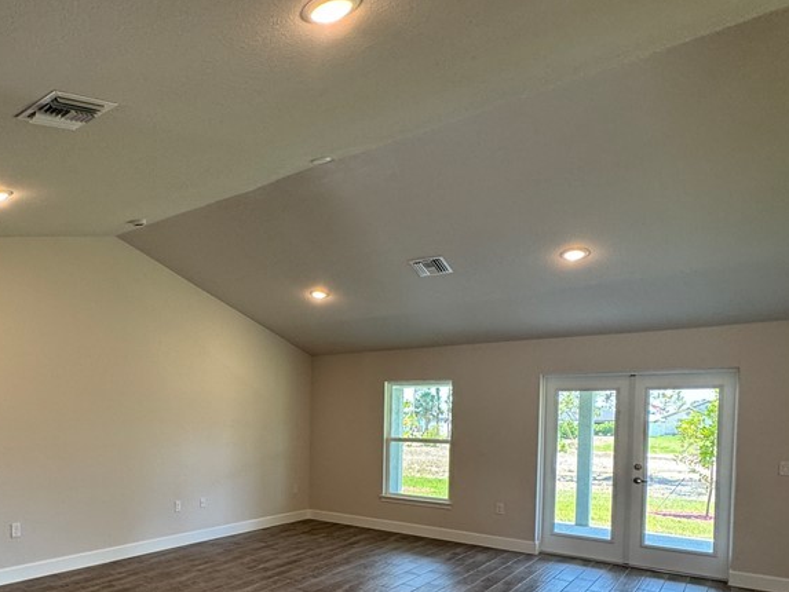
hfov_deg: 66.2
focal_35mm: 25
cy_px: 432
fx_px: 570
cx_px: 223
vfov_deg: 52.8
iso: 160
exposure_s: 1/120
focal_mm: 2.22
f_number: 2.2
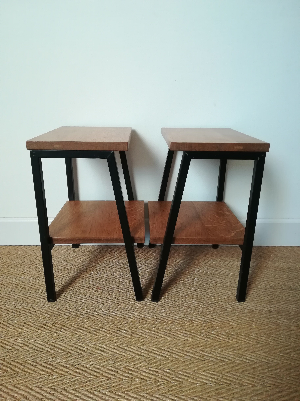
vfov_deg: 67.3
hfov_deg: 53.1
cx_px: 150
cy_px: 200
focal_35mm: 26
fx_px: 300
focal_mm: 3.83
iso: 400
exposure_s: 1/25
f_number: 2.2
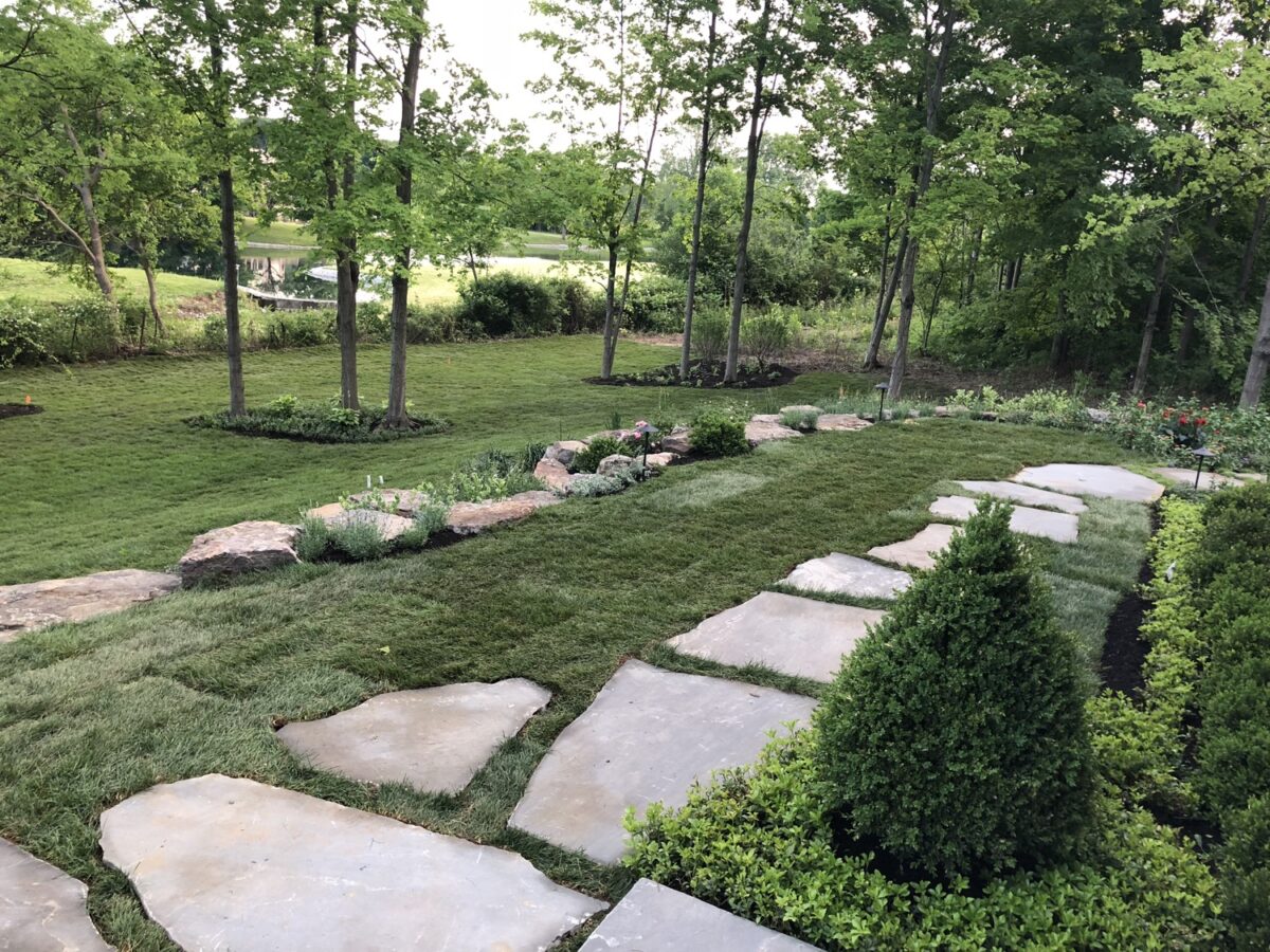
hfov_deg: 63.4
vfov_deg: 49.7
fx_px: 1027
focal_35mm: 28
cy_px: 476
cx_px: 635
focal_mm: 4
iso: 25
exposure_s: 1/30
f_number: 1.8
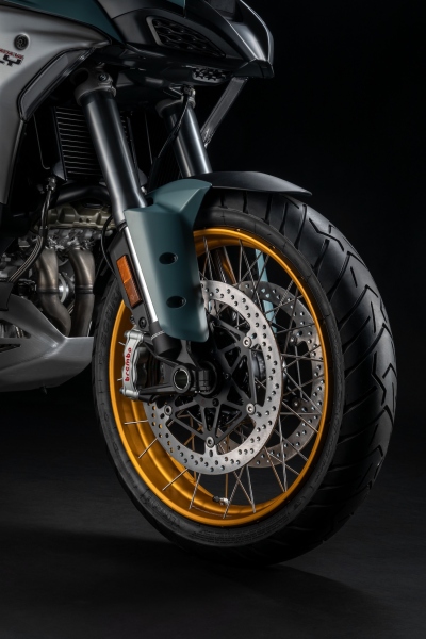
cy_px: 320
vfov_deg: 28.8
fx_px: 1242
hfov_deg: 19.5
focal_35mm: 70
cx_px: 213
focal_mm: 70
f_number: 14
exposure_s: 1/60
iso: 100
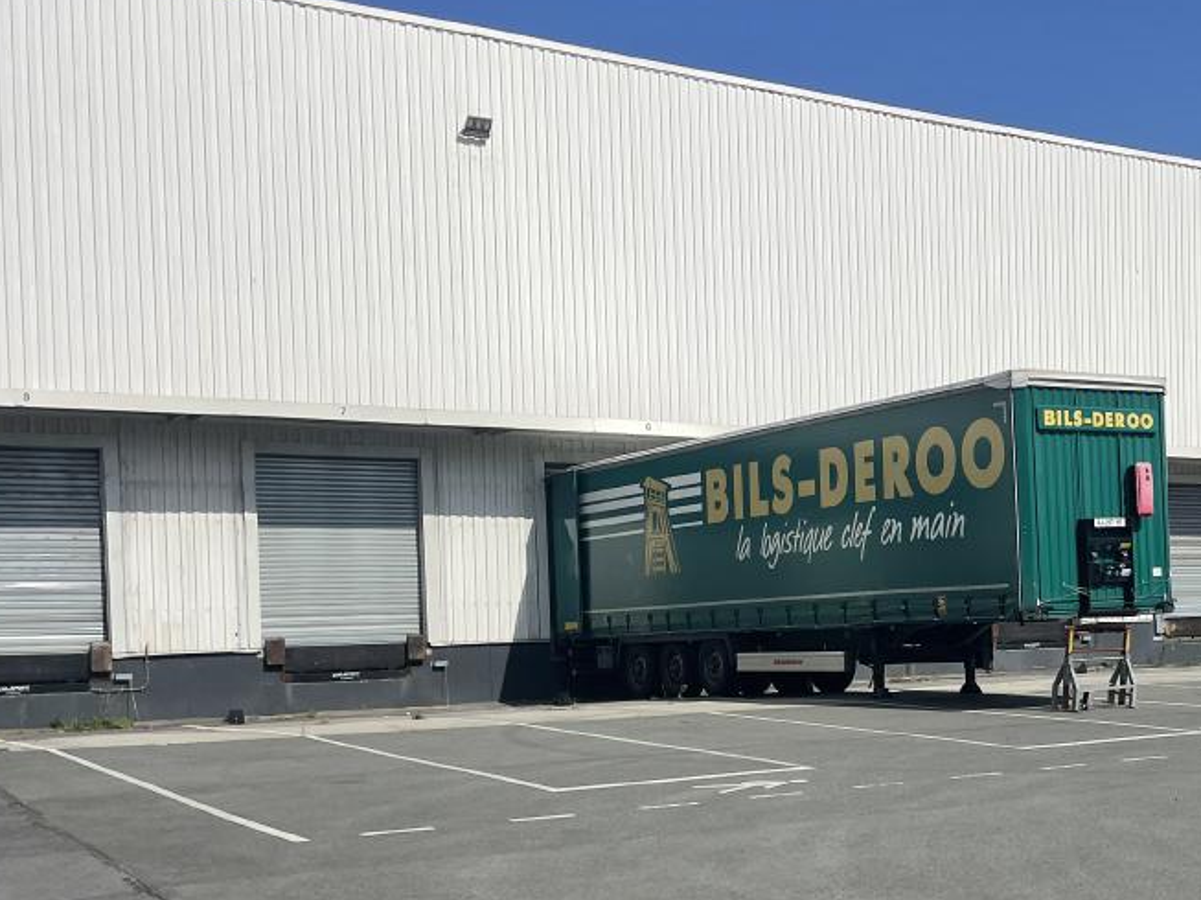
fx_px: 1768
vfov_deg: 28.2
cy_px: 653
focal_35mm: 51
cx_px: 977
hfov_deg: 36.1
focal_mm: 4.2
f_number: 1.6
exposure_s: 1/8403
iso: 32
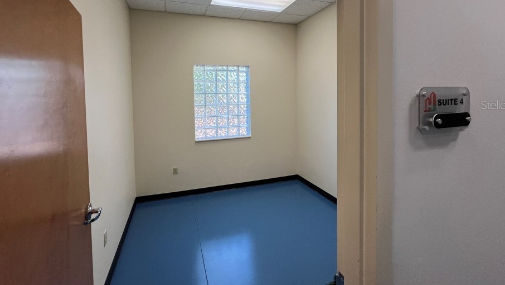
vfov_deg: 66.0
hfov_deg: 99.3
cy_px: 104
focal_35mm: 16
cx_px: 248
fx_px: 214
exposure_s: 1/120
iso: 80
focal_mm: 1.57
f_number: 1.8
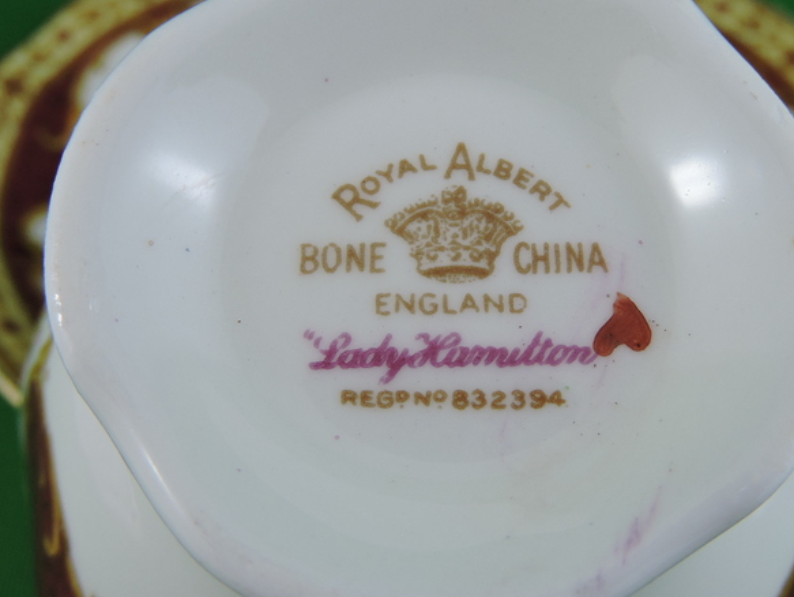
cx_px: 430
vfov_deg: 27.5
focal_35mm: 53
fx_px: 1216
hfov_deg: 36.1
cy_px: 259
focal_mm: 7.2
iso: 100
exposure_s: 1/80
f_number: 3.8
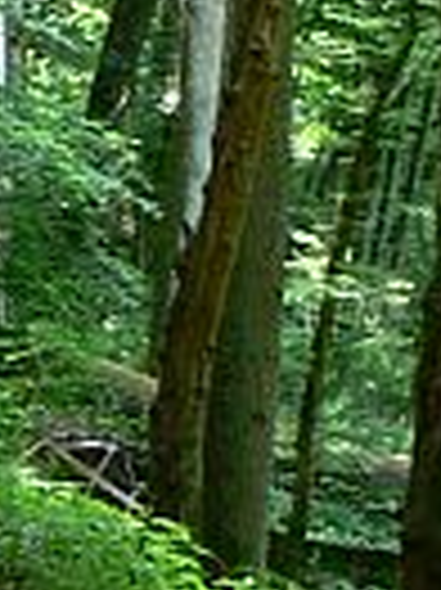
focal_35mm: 231
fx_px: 3930
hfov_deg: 6.3
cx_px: -288
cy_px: 205
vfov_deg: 8.6
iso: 160
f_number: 2.8
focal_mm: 7.4
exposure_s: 1/30
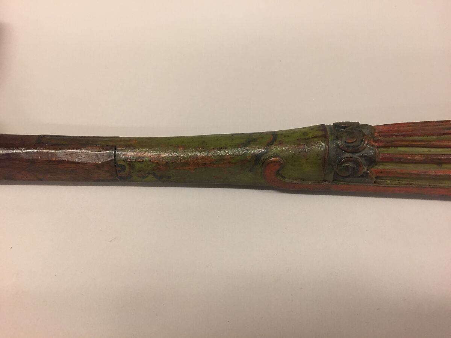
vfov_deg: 48.2
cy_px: 169
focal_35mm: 29
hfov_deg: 61.7
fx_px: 378
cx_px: 226
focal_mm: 4.15
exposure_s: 1/30
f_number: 2.2
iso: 125
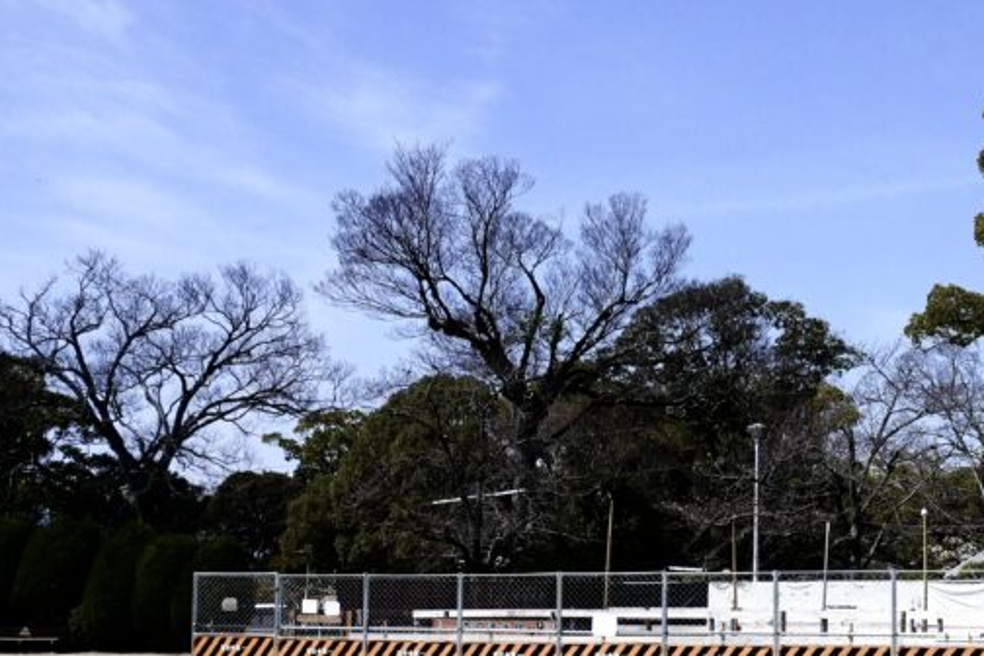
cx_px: 925
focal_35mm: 61
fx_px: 1667
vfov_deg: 22.2
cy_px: 423
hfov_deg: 31.0
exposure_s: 1/4000
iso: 800
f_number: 7.1
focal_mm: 16
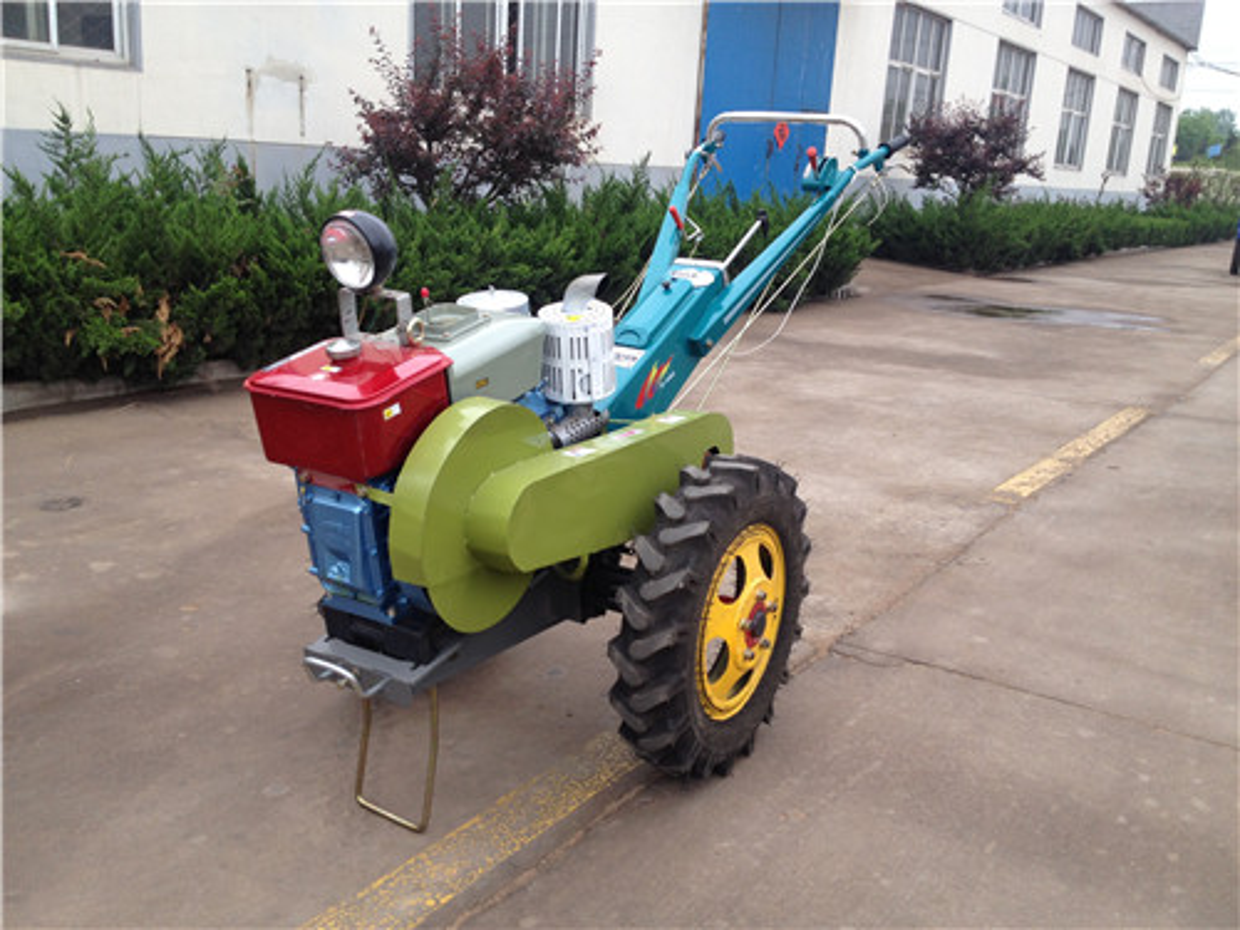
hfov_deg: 52.6
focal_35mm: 35
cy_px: 465
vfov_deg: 40.7
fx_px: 1254
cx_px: 620
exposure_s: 1/130
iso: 50
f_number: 2.4
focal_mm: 4.28
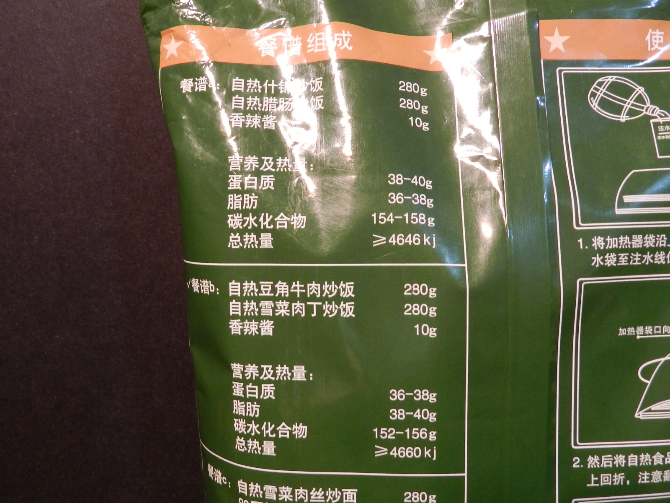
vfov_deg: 44.2
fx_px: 619
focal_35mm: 32
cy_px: 252
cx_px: 335
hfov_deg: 56.8
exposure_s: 1/13
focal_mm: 5.6
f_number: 3.7
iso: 400
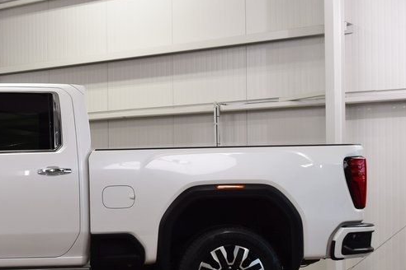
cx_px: -5
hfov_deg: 25.6
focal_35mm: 75
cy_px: 212
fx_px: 846
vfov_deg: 18.0
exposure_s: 1/30
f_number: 7.1
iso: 400
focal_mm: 24
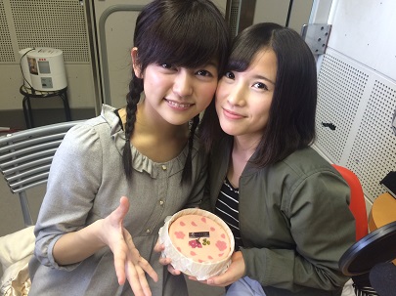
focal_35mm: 29
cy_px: 148
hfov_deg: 61.7
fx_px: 331
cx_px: 198
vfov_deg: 48.2
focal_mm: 4.15
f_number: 2.2
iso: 100
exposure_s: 1/33
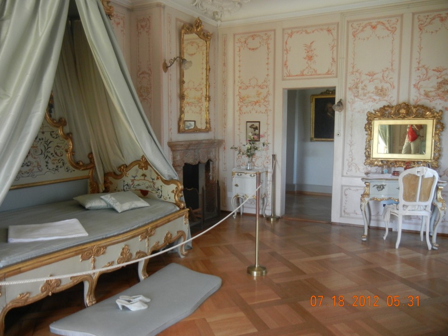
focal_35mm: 30
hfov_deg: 60.0
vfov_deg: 46.8
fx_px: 388
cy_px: 168
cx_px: 224
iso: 400
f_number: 3.5
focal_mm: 5.4
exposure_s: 1/29.3
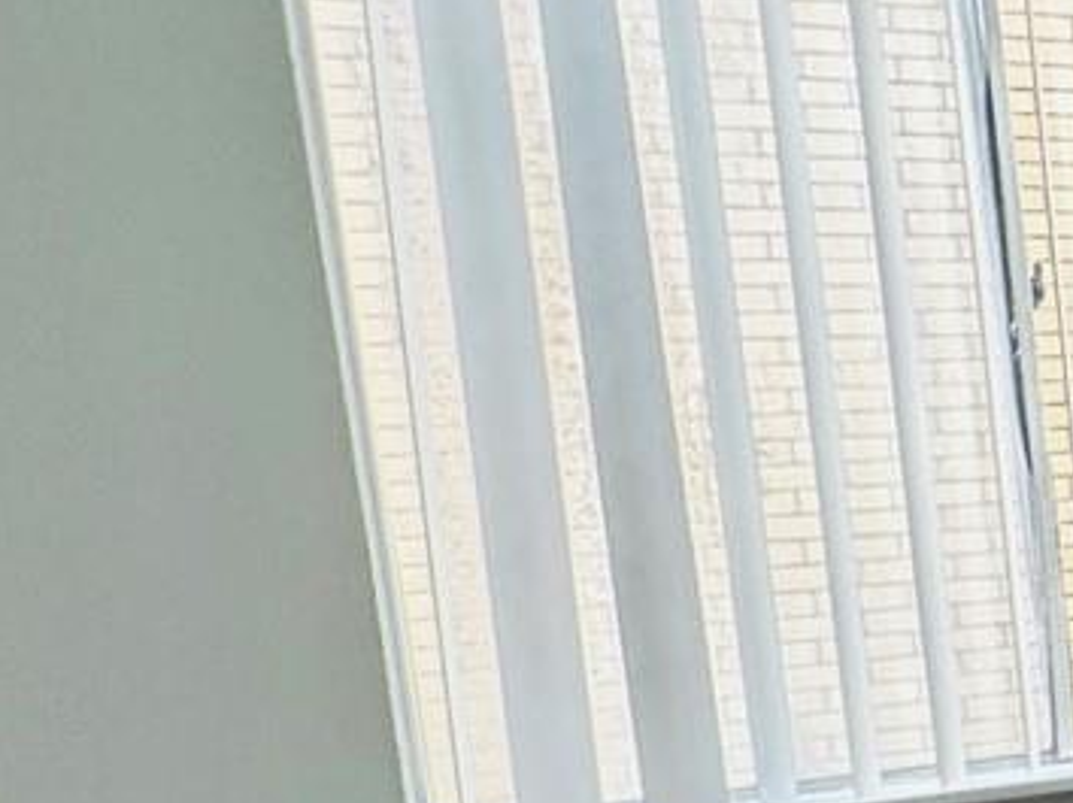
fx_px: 2509
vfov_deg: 18.0
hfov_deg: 13.1
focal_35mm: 81
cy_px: 645
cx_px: 2901
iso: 64
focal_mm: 2.22
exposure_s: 1/120
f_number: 2.2
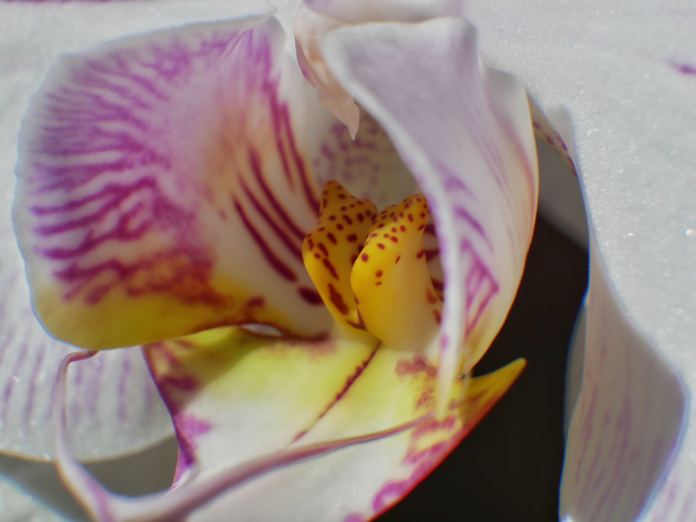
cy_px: 261
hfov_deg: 17.0
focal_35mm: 116
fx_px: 2333
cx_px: 348
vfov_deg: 12.8
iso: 200
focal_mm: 58
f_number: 10
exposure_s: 1/320
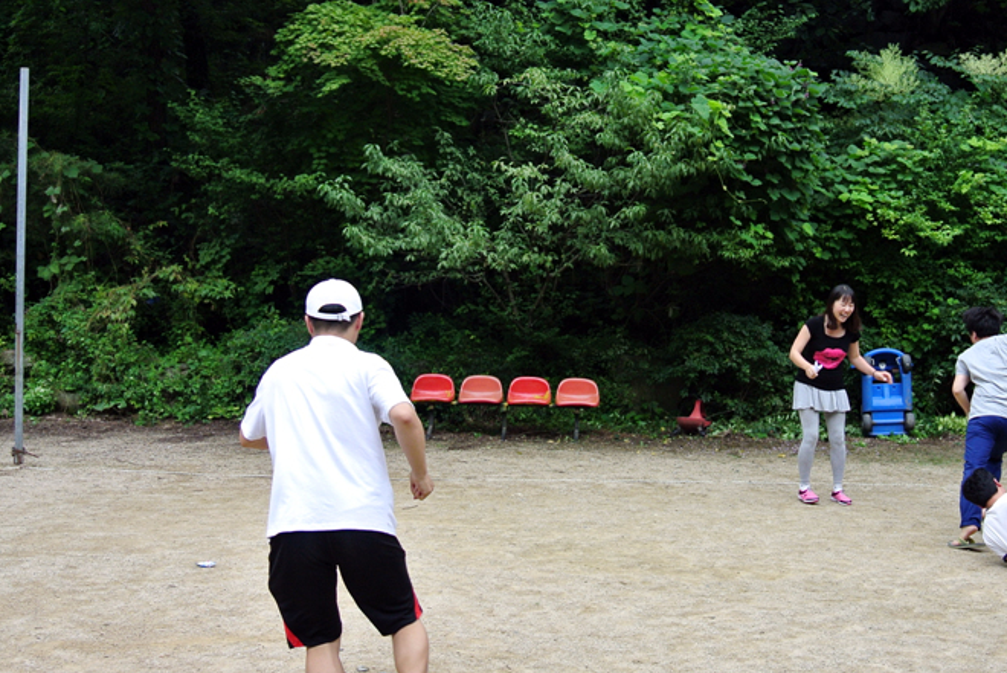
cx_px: 607
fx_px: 1260
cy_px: 405
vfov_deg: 29.8
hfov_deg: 43.3
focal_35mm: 45
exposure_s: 1/250
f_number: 4
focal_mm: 11
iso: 140
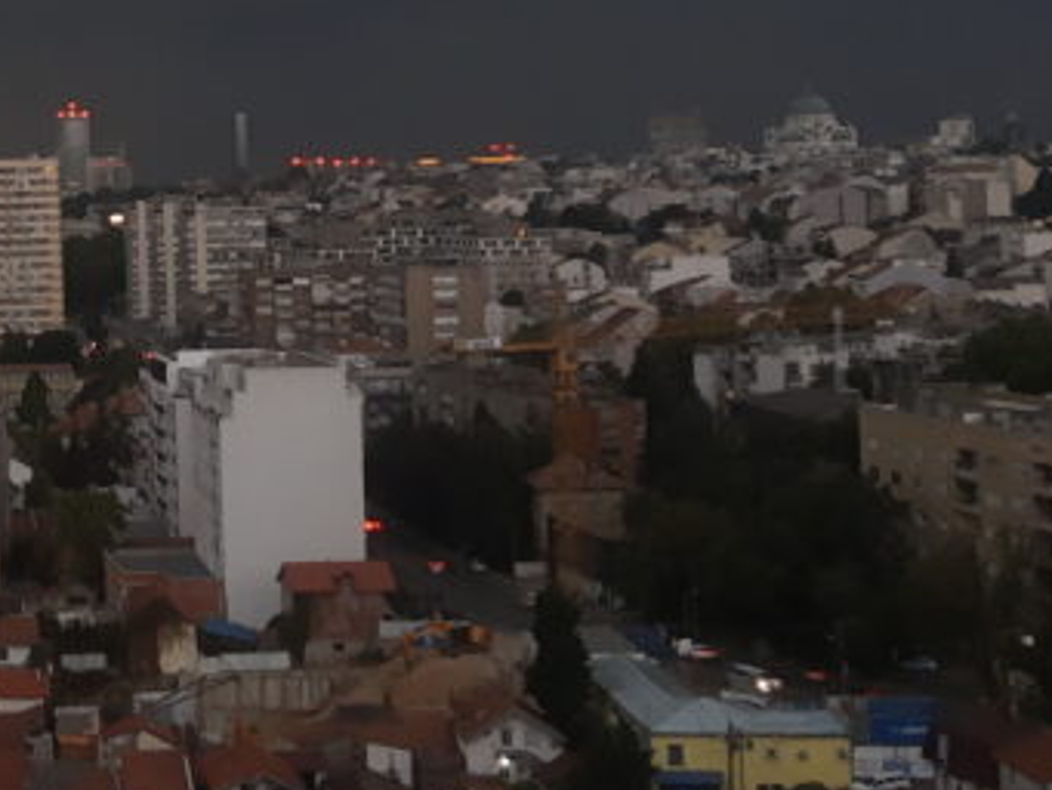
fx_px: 2371
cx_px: -336
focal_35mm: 78
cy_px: 117
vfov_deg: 18.7
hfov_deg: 22.3
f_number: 1.8
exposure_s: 1/60
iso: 385
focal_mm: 3.95
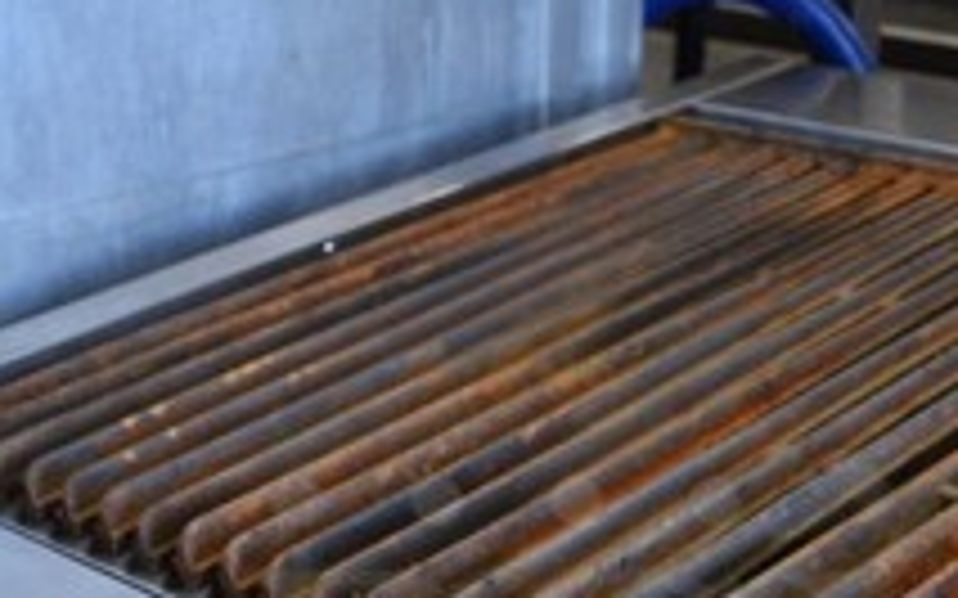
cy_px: 683
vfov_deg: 16.0
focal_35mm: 79
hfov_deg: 26.1
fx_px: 2062
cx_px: 576
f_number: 3.5
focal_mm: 18
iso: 1100
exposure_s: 1/125
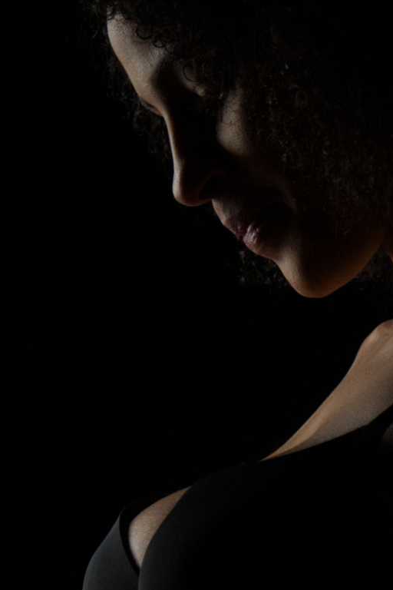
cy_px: 578
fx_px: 3144
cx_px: 298
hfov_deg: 7.1
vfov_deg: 10.6
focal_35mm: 192
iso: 2500
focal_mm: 59
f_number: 3.5
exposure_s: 1/200
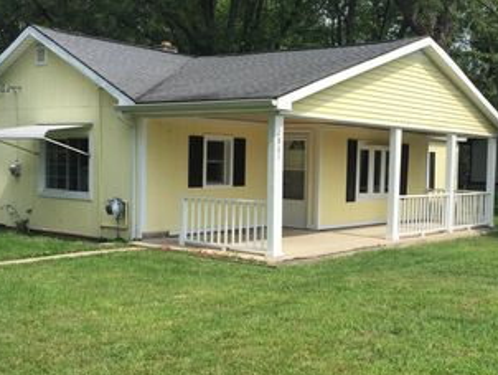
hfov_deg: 39.1
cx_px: 336
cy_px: 191
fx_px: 691
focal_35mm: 48
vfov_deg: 30.3
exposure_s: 1/1721
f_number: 2.2
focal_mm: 4.15
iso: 32
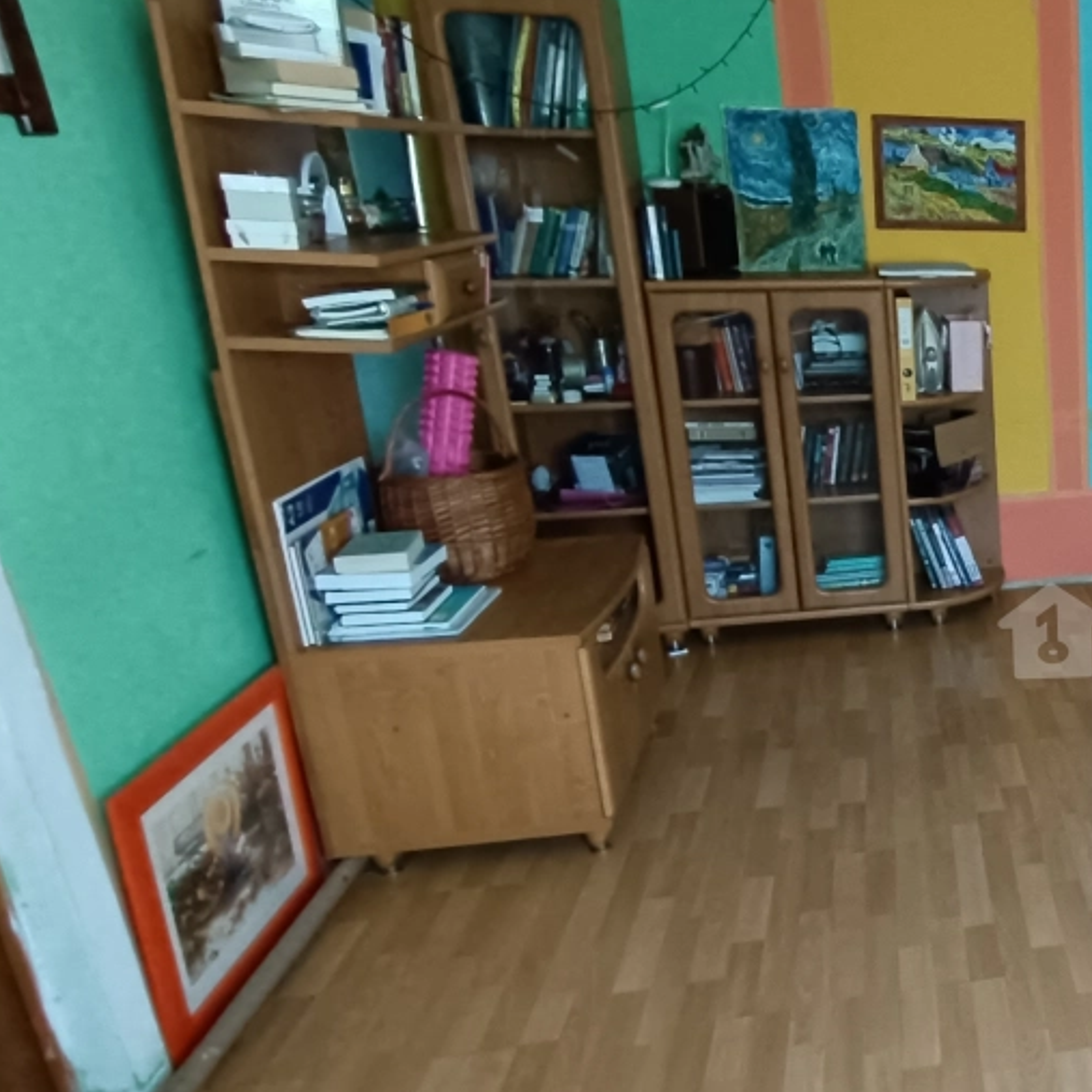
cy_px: 621
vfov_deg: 47.1
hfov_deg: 37.8
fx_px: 1249
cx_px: 1249
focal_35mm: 35
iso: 618
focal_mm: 1.66
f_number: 2.2
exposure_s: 1/50
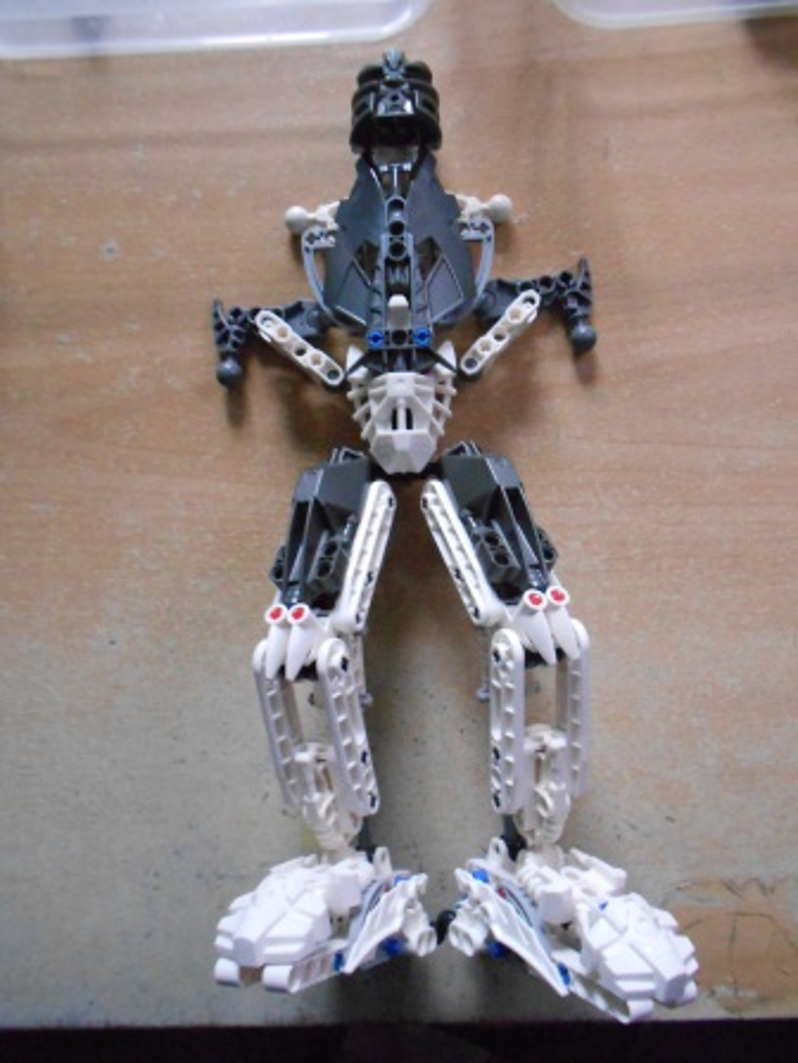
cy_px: 532
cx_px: 399
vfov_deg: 67.3
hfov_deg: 53.1
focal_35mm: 26
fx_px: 799
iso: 800
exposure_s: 1/4
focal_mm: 4.6
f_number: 3.2
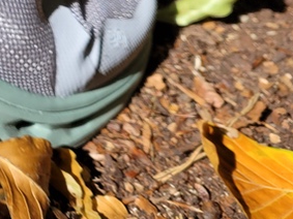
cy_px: -131
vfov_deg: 14.7
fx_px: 778
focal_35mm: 92
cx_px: -218
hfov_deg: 17.6
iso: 40
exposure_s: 1/703
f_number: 1.8
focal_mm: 5.4
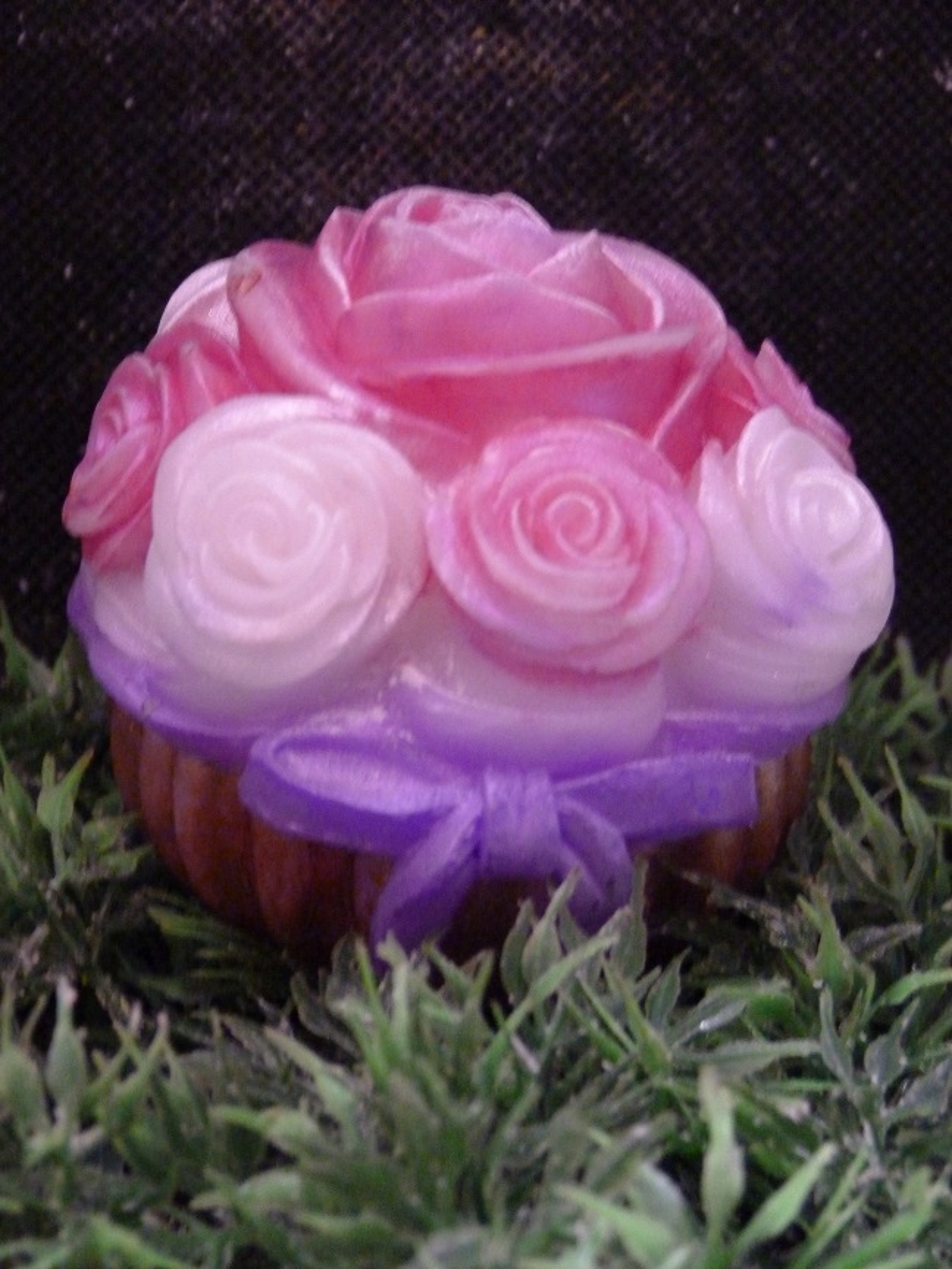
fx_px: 3337
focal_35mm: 91
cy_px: 634
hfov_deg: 16.2
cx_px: 476
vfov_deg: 21.5
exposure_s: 1/8
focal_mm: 16.5
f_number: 3.4
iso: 800
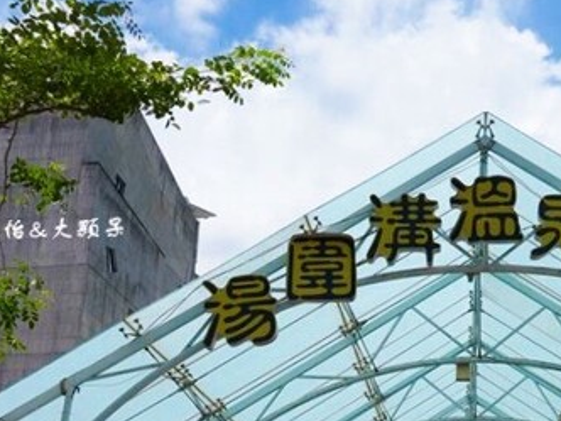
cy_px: 385
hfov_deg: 31.8
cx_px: 456
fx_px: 956
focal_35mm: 59
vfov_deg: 24.1
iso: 320
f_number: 8
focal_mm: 24
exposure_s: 1/1250
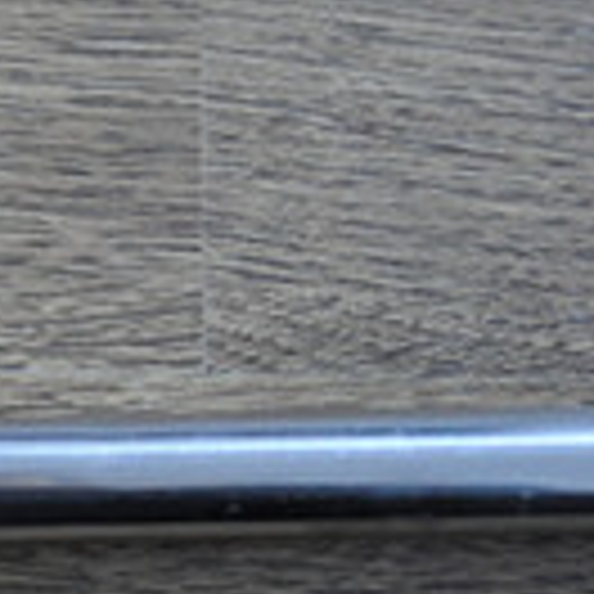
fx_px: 2252
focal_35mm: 116
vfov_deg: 14.9
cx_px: -387
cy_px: 493
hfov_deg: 13.8
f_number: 4
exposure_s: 1/250
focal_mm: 24
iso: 2200
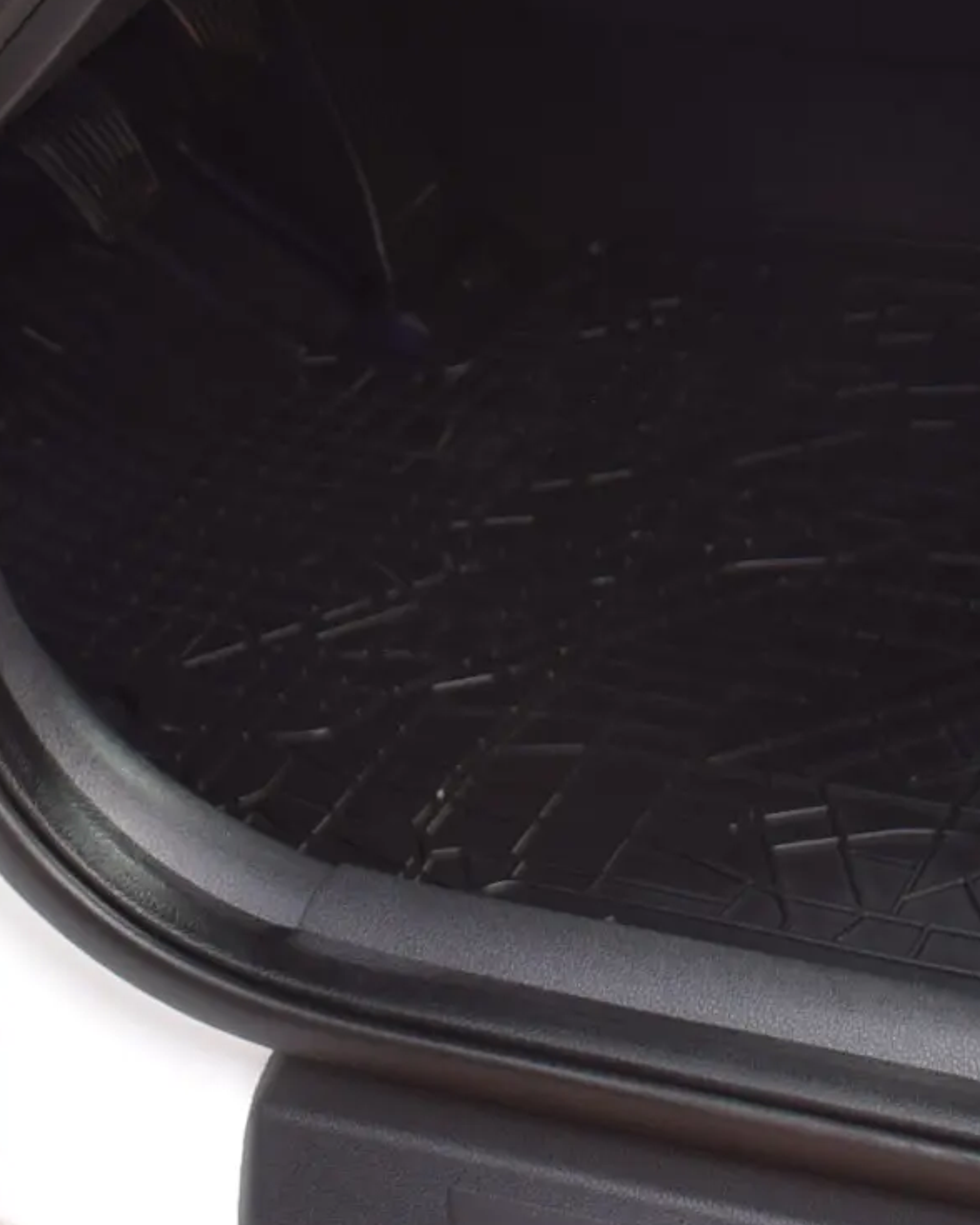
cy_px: -285
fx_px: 4782
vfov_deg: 14.1
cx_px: 1195
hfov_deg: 11.5
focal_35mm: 132
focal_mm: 23
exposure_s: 1/80
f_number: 4.5
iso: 400
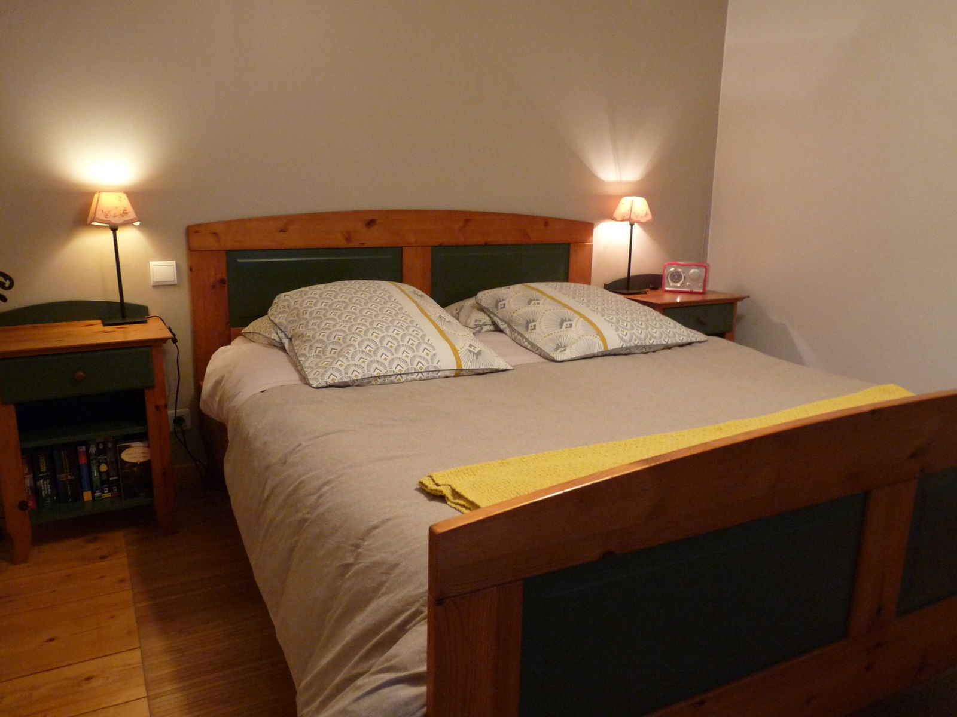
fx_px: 746
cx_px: 478
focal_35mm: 27
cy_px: 358
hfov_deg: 65.3
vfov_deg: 51.4
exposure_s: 1/20
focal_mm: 4.8
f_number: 2.8
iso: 400
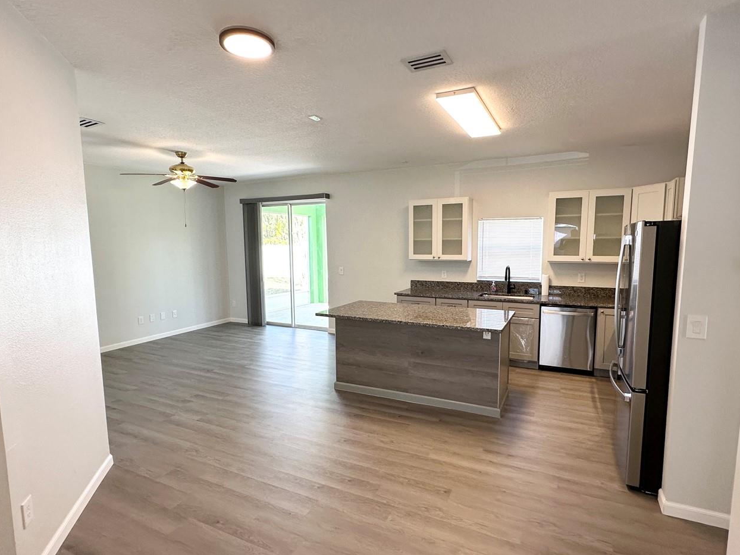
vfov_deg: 71.6
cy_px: 284
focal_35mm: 18
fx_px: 385
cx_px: 387
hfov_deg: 87.7
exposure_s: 1/100
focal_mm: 2.22
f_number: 2.2
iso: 125
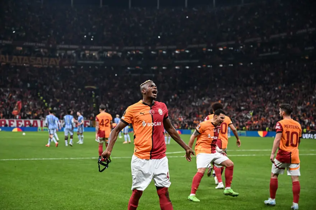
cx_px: 158
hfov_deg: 28.9
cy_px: 105
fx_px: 614
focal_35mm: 70
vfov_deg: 19.4
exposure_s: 1/2500
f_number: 3.5
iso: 4000
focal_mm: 70
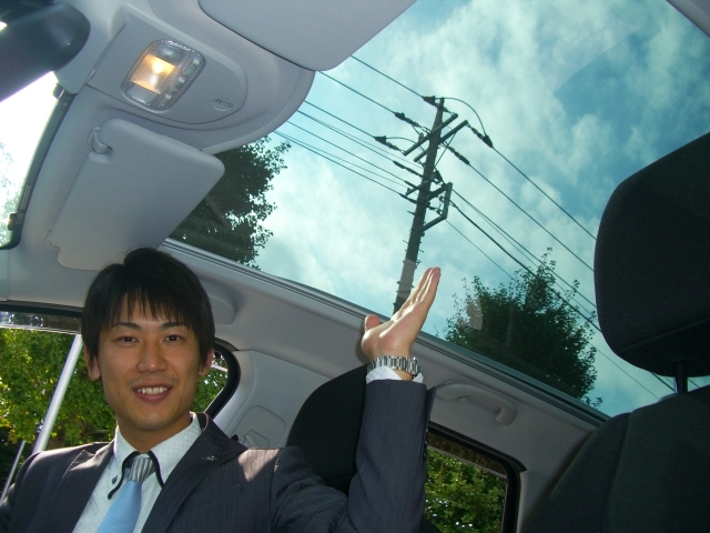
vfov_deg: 37.7
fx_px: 779
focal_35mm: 38
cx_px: 355
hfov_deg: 49.0
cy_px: 266
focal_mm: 7.9
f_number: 2.8
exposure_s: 1/320
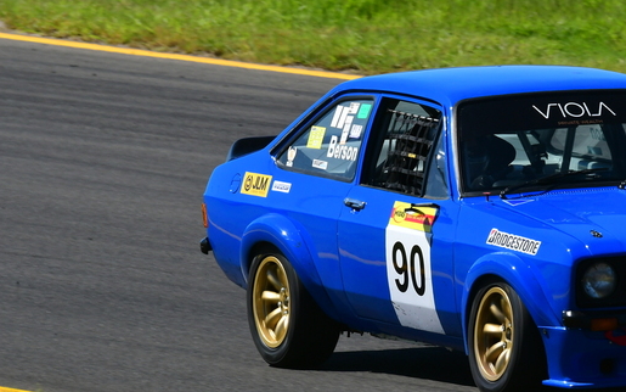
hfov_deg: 2.0
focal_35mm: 1068
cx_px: 459
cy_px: 135
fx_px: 18223
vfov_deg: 1.2
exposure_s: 1/640
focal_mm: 450
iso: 500
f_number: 13
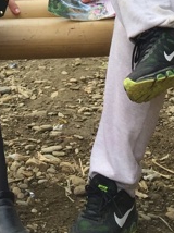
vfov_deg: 12.7
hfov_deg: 10.6
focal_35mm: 139
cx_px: 38
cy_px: -216
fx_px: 933
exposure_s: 1/430
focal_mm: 4.15
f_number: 2.2
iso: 32
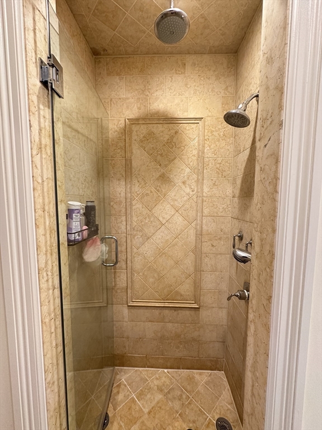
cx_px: 161
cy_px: 215
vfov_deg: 102.1
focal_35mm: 14
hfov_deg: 85.7
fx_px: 174
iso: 250
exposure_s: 1/60
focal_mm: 2.22
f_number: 2.2
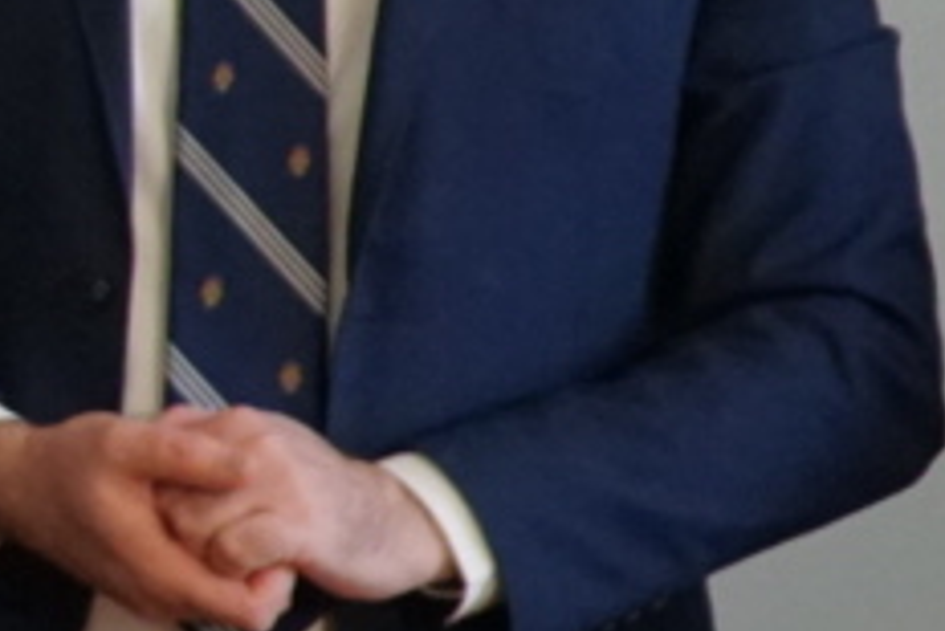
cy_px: -94
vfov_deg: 6.2
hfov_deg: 8.1
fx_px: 5765
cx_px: -1809
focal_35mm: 219
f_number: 4
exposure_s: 1/160
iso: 2000
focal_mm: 21
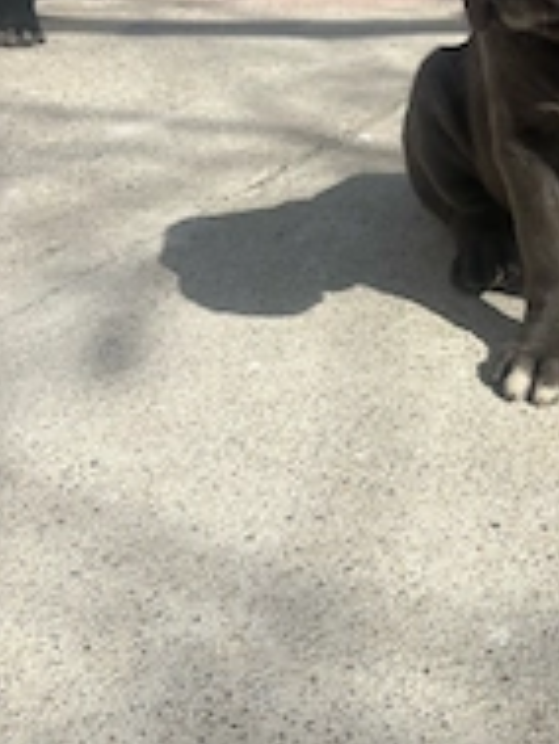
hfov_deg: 25.0
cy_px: 398
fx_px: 1183
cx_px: 587
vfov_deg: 34.9
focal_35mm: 55
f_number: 1.6
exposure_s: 1/4065
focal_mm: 5.96
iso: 50
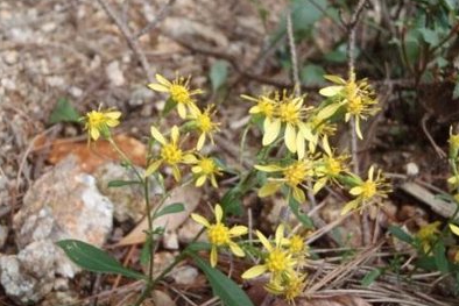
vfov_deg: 35.1
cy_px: 148
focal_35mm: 38
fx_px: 485
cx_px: 230
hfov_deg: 50.7
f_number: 4.1
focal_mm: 6.53
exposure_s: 1/40
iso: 80
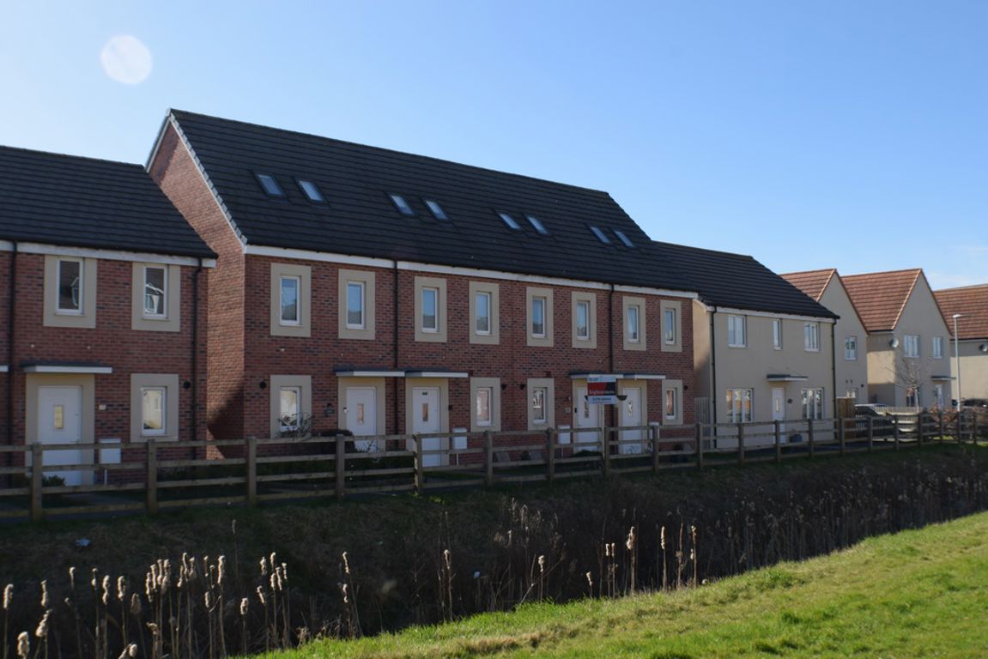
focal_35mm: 48
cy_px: 330
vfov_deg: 28.1
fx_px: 1318
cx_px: 494
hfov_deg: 41.1
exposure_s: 1/320
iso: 200
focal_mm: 32
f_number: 9
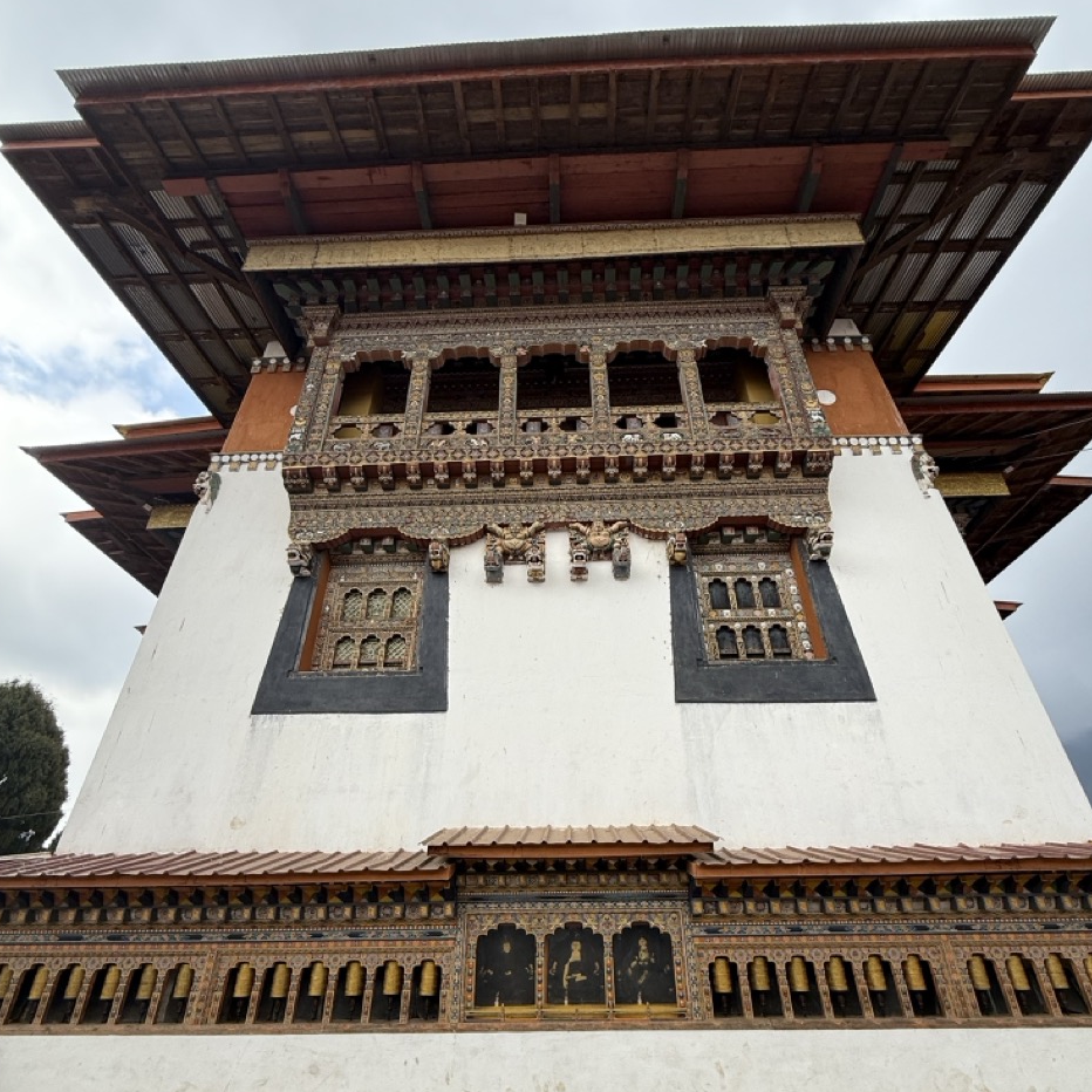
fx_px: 607
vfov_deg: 83.4
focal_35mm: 17
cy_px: 627
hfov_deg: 84.0
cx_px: 554
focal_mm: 2.22
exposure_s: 1/335
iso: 50
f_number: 2.2
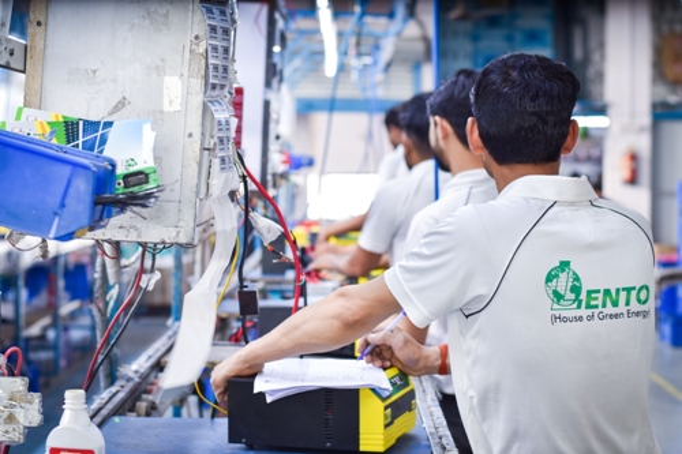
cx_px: 341
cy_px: 227
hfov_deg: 27.0
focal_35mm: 75
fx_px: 1420
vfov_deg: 18.2
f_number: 3.2
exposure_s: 1/1600
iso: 160
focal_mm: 50
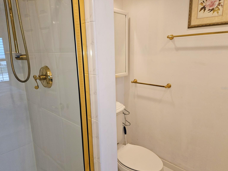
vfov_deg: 56.8
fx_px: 158
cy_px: 88
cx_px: 116
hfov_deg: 71.6
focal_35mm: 24
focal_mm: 5.4
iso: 50
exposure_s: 1/120
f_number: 1.8
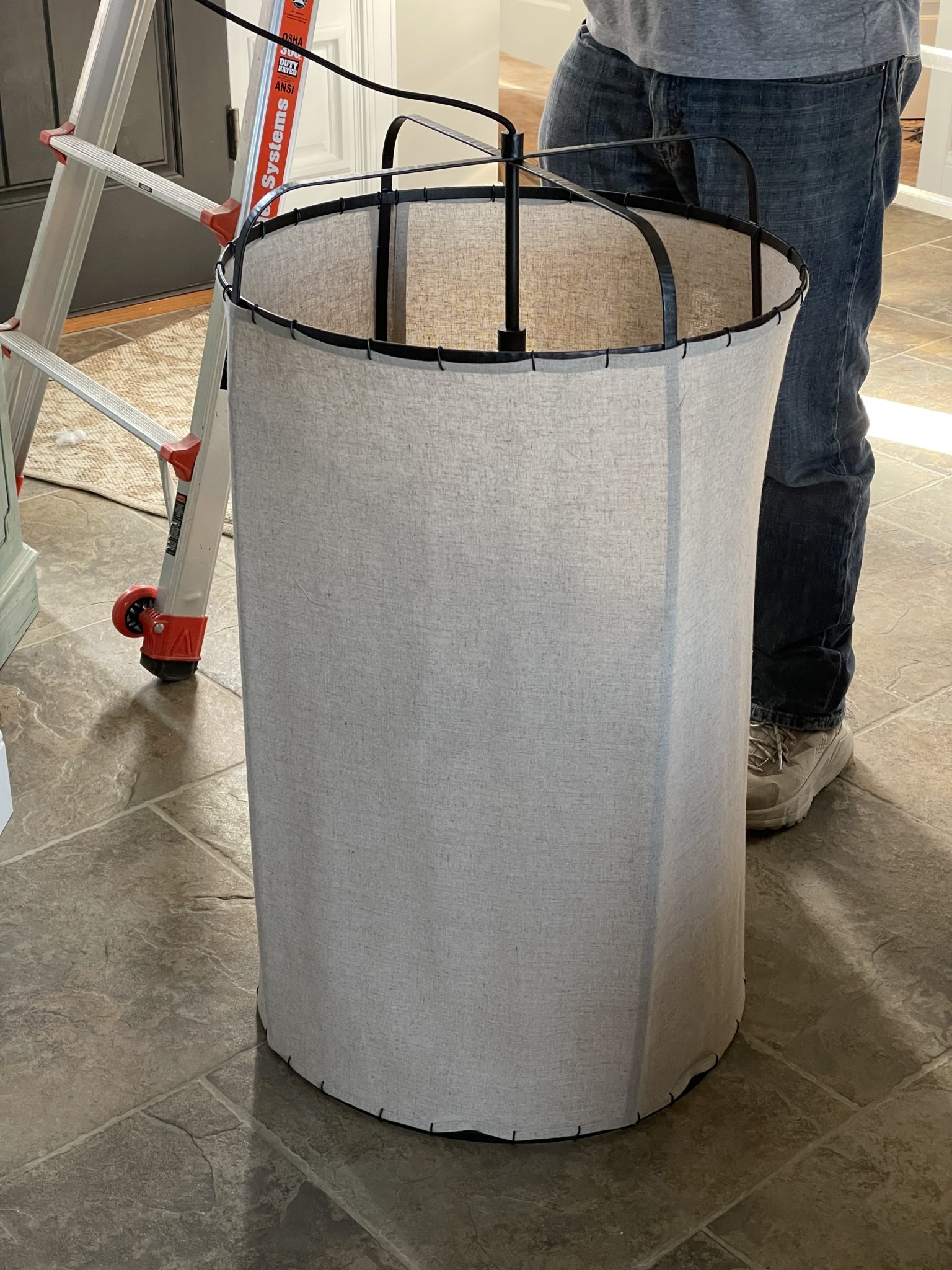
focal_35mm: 52
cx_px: 476
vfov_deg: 36.8
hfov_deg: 28.0
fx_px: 1907
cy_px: 635
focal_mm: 6
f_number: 2
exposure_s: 1/61
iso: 200
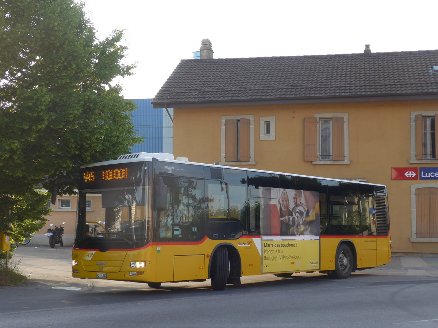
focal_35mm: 55
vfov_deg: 26.6
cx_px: 219
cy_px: 164
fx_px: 696
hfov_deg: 34.9
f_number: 3.4
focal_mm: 11.3
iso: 80
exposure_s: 1/200
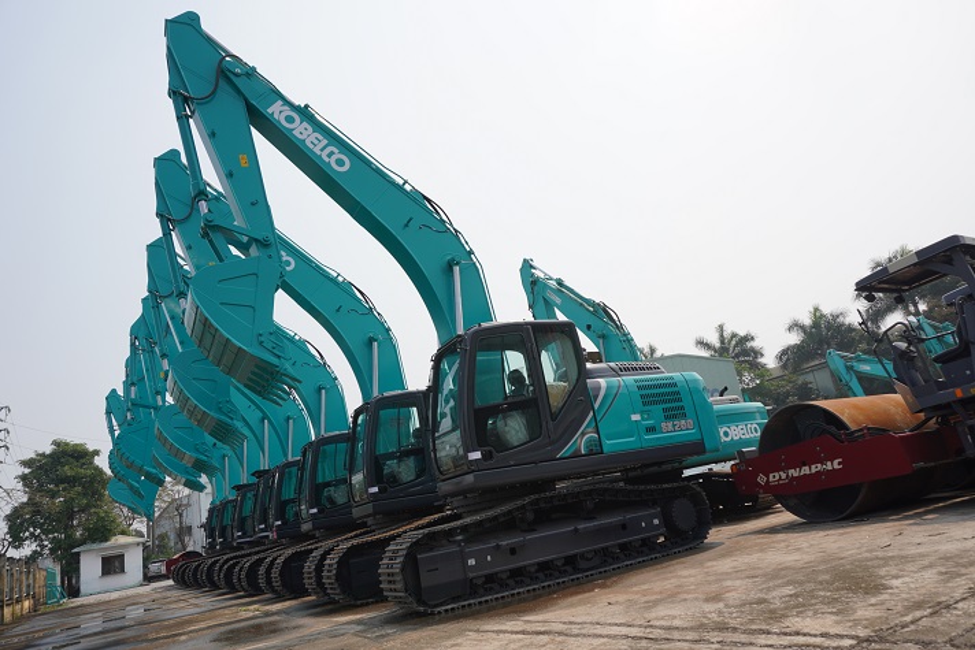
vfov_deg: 53.2
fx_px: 650
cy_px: 325
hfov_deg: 73.7
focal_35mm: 24
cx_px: 488
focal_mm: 16
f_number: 8
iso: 100
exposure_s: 1/400
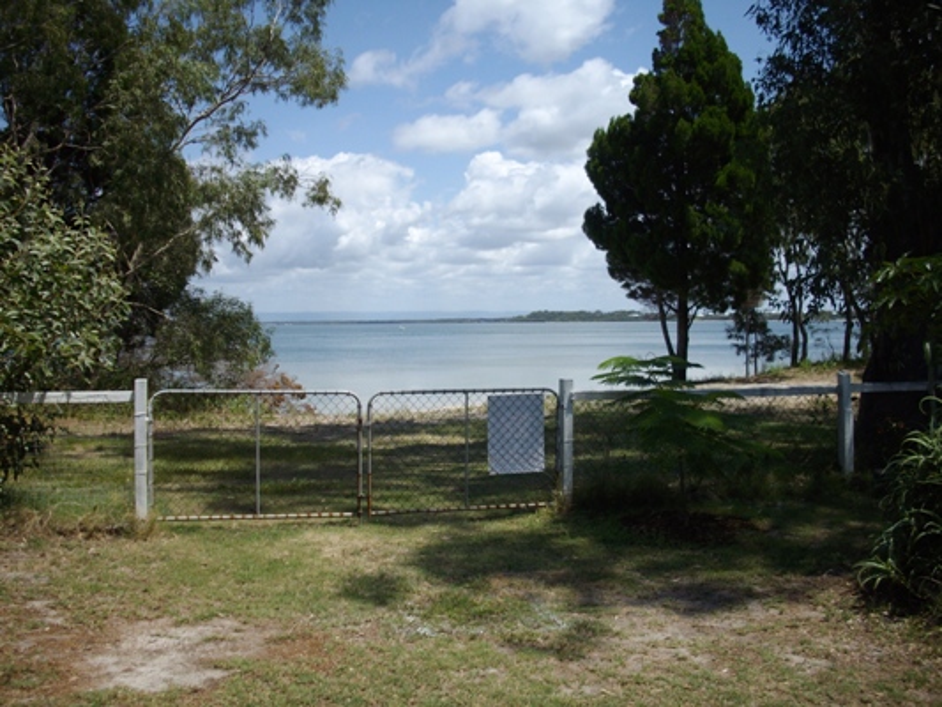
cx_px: 471
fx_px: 1007
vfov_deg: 38.7
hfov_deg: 50.1
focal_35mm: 37
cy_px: 354
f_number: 5.6
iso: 80
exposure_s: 1/400
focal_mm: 6.2
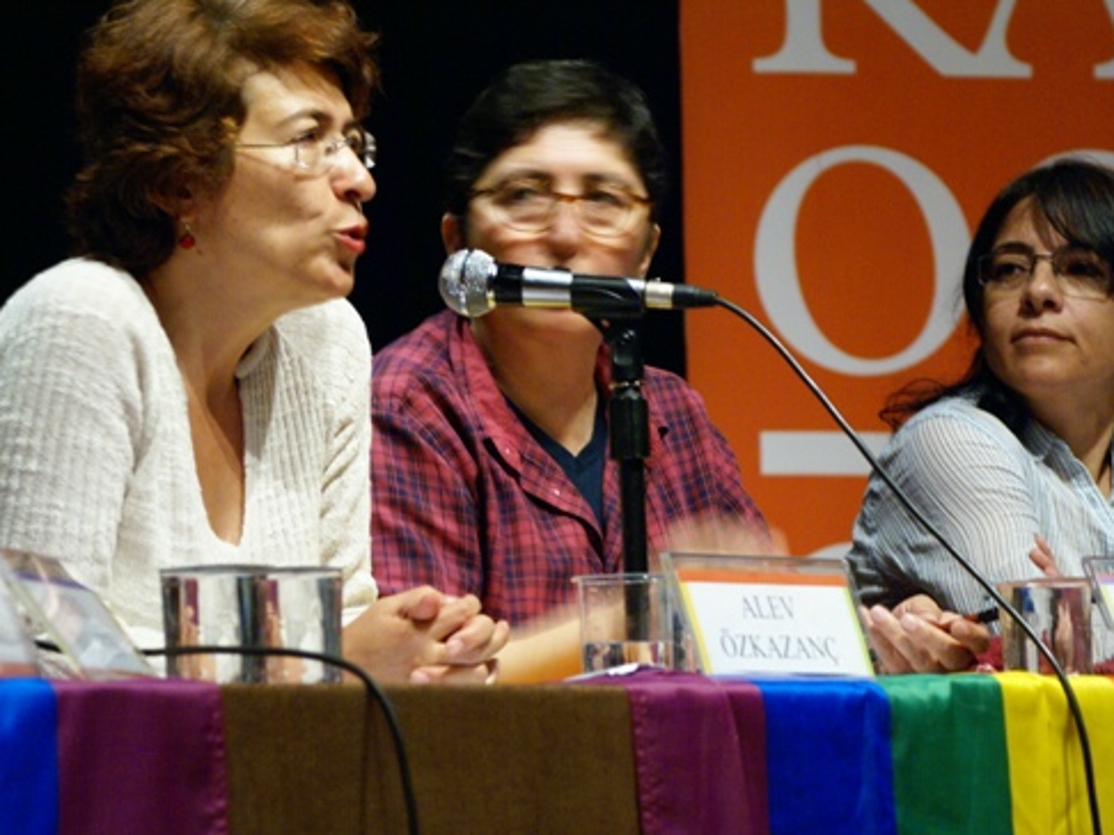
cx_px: 550
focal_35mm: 196
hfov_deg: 10.1
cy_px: 416
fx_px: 6304
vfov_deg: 7.6
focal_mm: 120
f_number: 6.3
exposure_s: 1/10
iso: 800
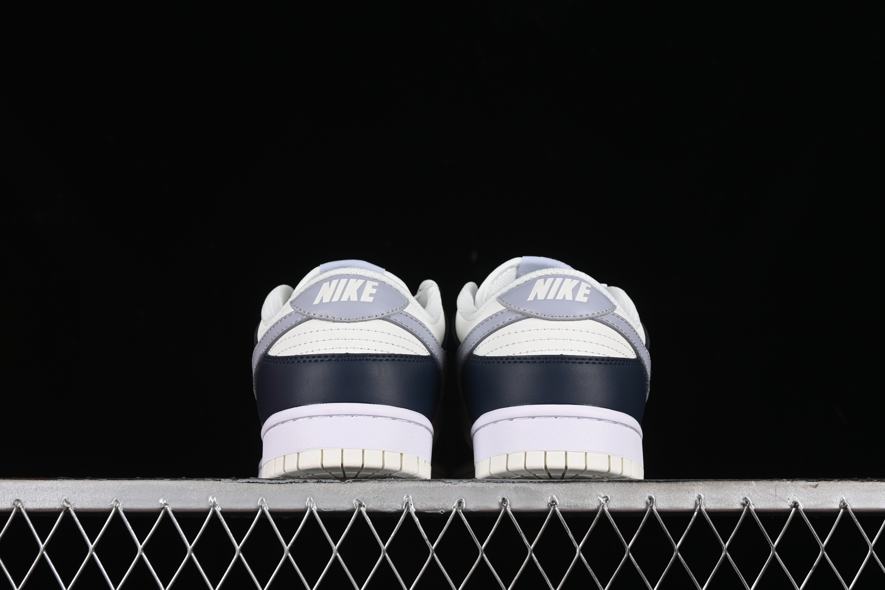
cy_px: 295
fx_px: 1844
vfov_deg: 18.2
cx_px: 442
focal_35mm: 75
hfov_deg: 27.0
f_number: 8
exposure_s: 1/80
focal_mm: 50
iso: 160
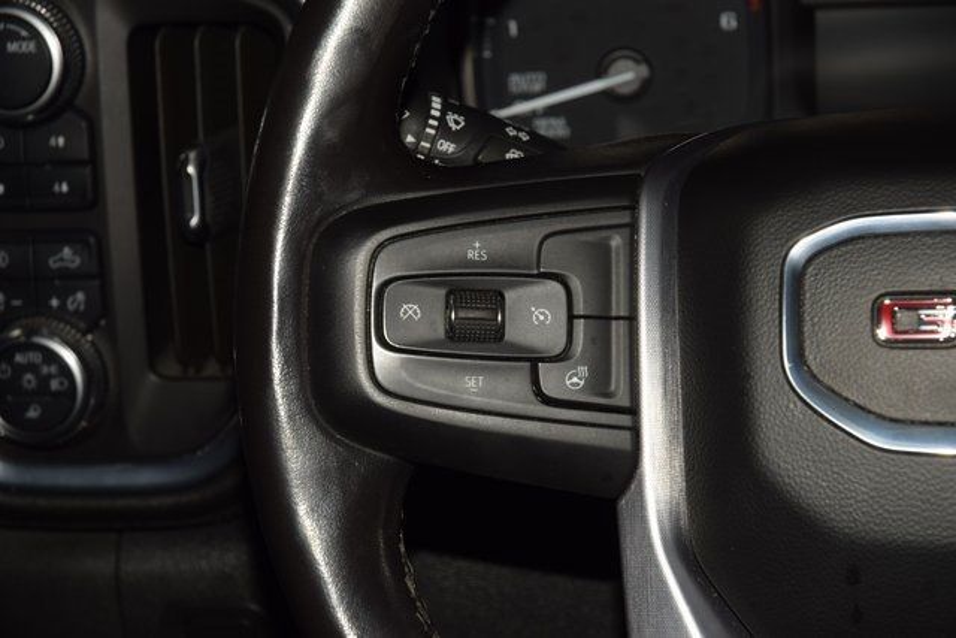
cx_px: 478
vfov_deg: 13.0
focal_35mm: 105
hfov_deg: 19.5
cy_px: 319
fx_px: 2789
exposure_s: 1/125
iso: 100
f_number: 8
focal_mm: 70
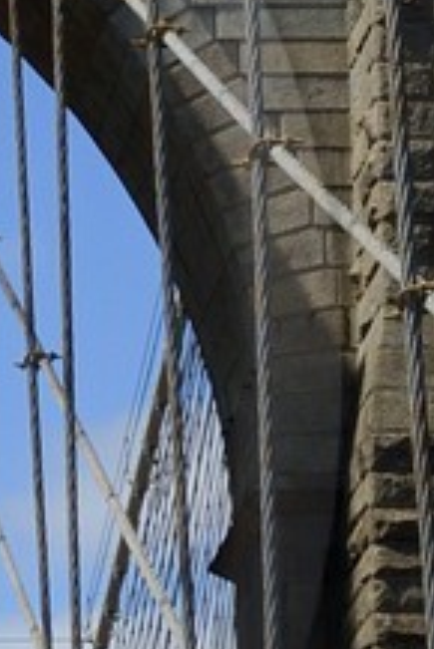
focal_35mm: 280
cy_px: 386
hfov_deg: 4.8
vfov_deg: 7.4
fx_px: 5055
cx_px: -584
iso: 400
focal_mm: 38
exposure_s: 1/400
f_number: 16
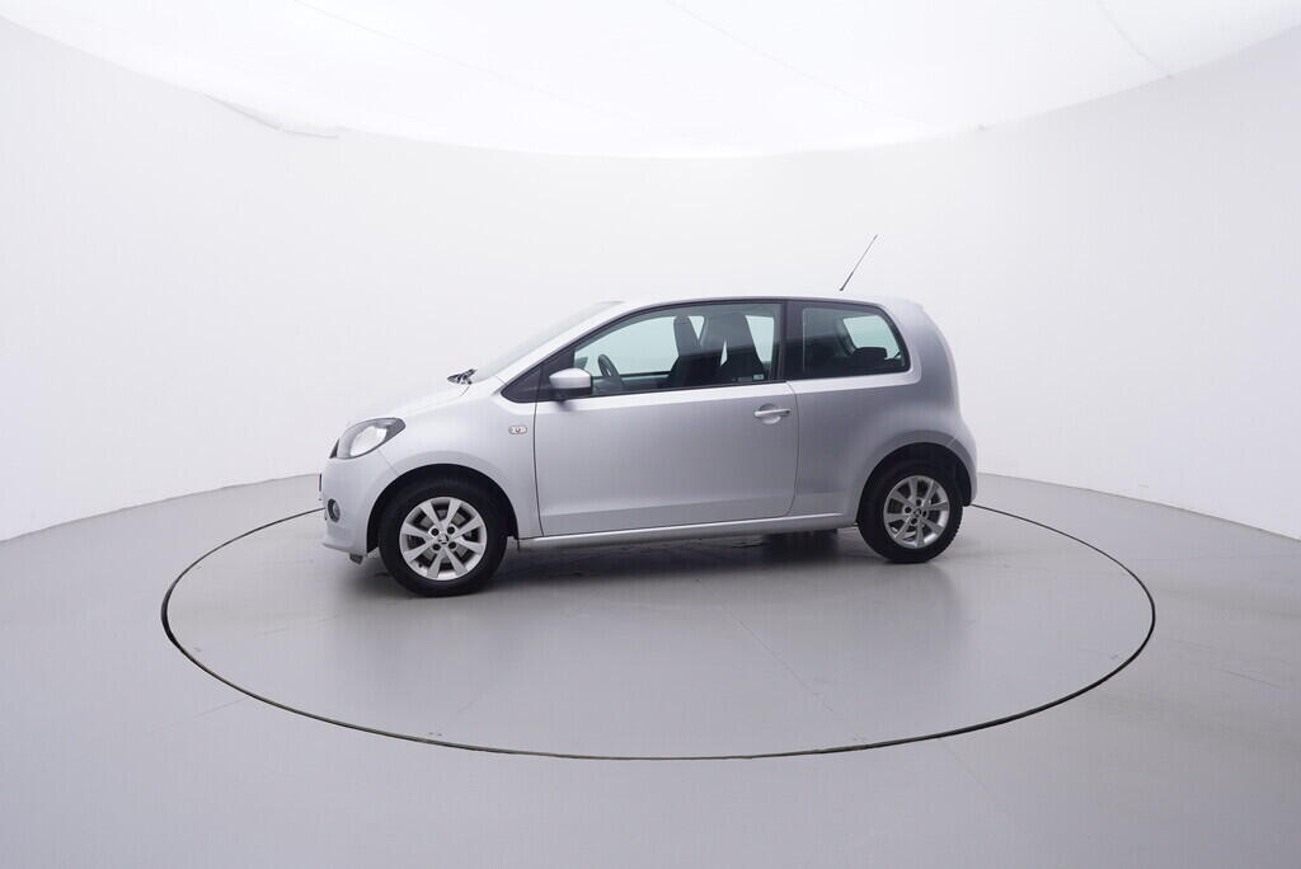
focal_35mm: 22
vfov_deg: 56.2
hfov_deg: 77.3
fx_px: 814
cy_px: 434
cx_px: 650
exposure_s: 1/80
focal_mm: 15
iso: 200
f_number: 5
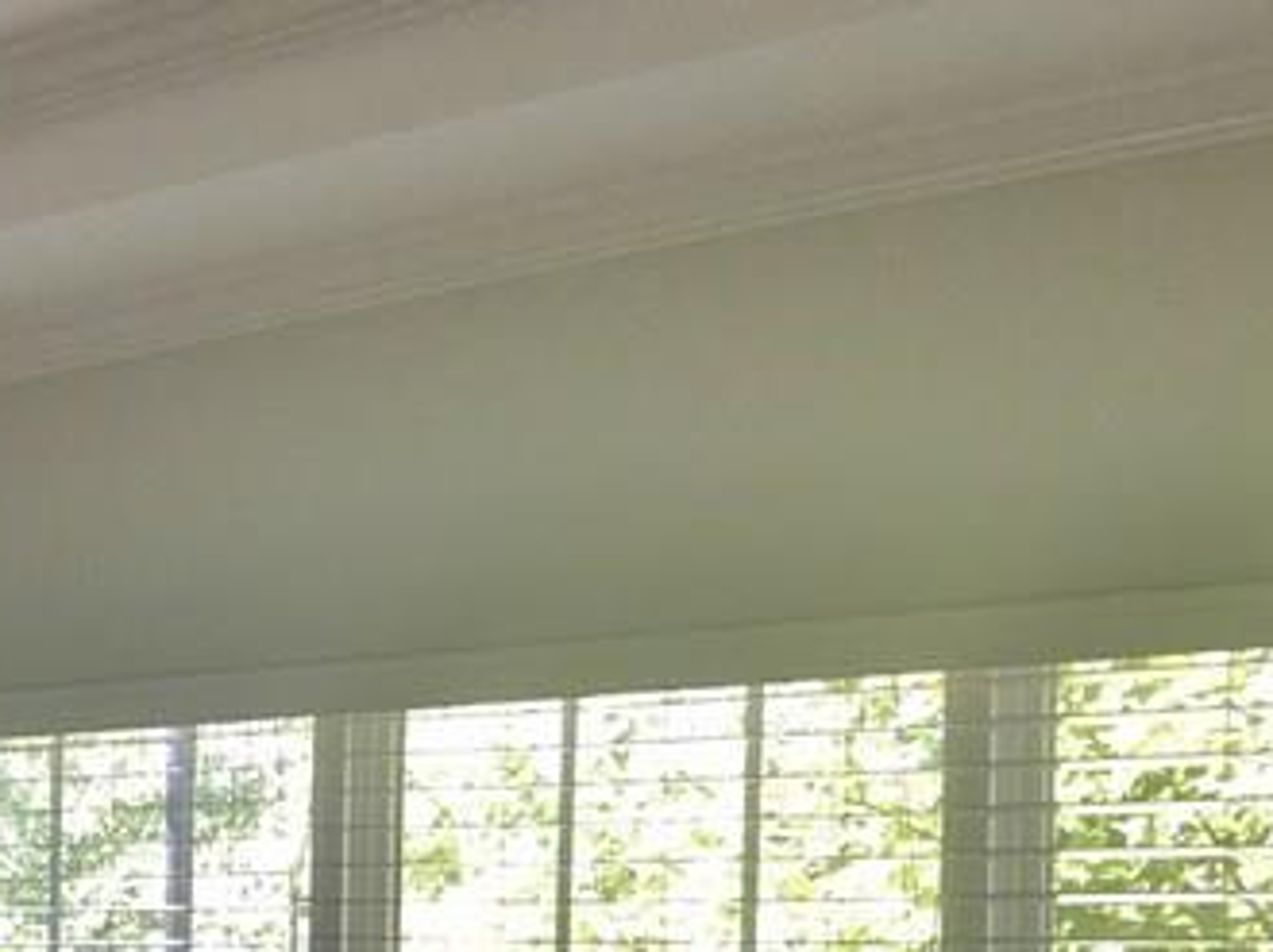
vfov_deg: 16.0
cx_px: -544
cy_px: 987
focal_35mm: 90
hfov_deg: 19.4
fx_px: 3307
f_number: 2.2
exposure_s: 1/60
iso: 32
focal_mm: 4.15
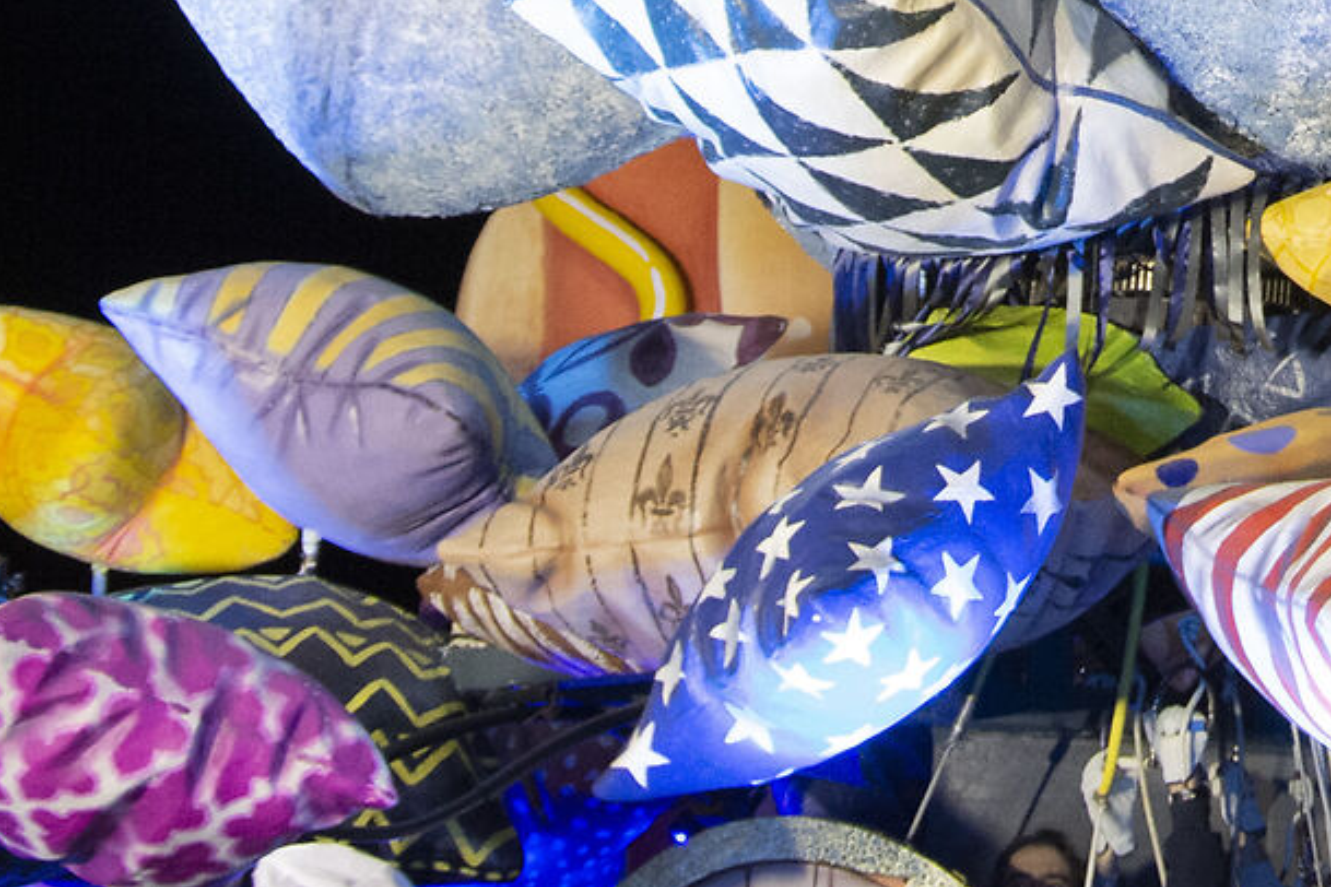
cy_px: -496
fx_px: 7652
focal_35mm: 207
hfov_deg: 9.8
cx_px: 1650
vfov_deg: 6.5
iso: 1600
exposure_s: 1/60
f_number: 4.5
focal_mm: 35
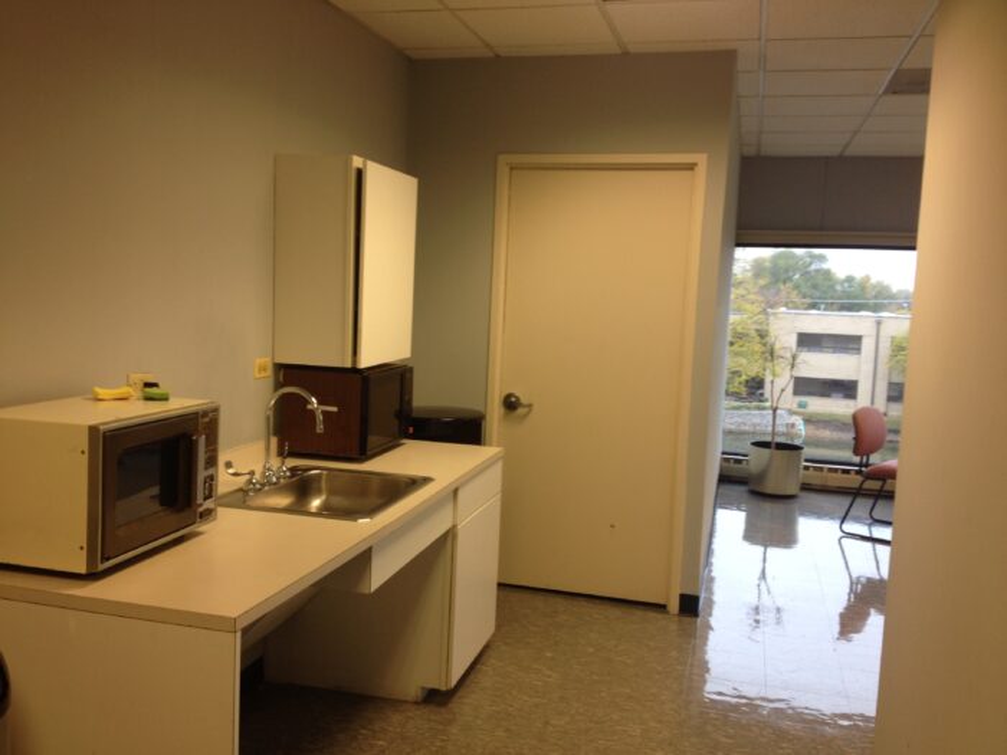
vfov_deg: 40.7
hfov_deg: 52.6
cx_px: 504
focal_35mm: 35
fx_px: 1018
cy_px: 378
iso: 50
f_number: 2.4
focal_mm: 4.28
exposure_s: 1/24
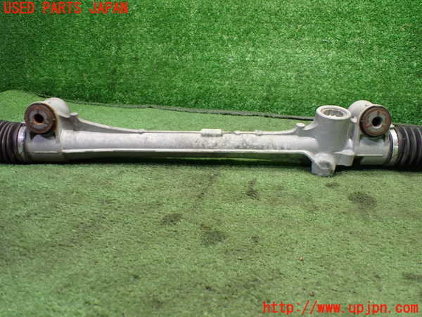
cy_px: 158
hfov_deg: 60.0
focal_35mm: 30
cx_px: 211
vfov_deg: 46.8
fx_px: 366
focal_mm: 5.4
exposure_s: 1/125
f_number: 2.3
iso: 800
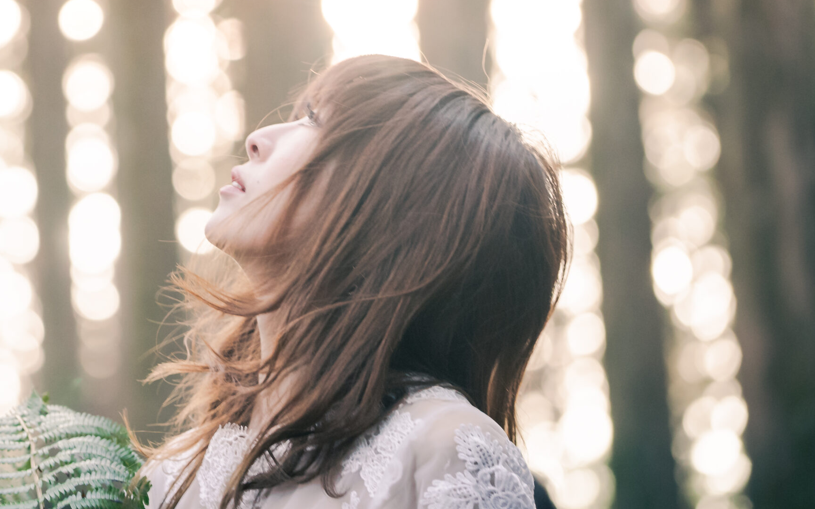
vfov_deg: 6.5
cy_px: 200
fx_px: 4486
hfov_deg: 10.4
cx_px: 223
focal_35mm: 202
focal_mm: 134
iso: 1250
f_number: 4
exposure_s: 1/125
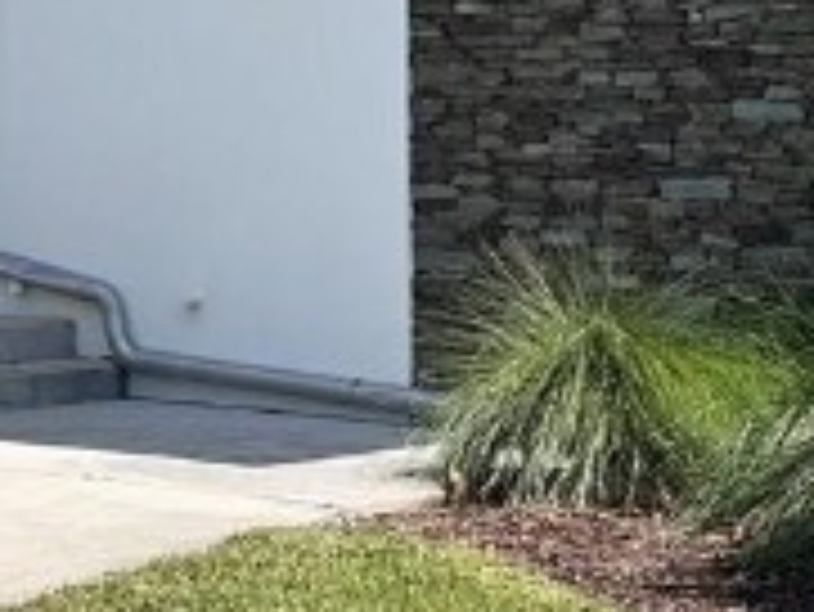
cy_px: -477
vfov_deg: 10.3
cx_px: 108
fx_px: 3200
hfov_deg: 14.4
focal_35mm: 136
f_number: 1.78
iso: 80
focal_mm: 6.86
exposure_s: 1/3861
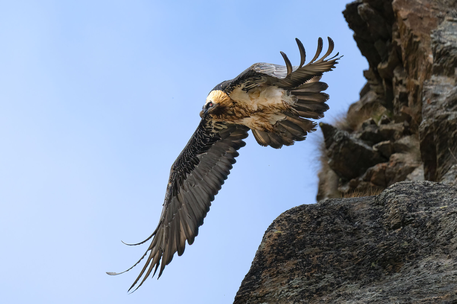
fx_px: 15229
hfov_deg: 1.7
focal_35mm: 1200
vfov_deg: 1.1
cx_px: 228
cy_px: 152
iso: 400
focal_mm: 800
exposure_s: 1/2500
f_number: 6.3
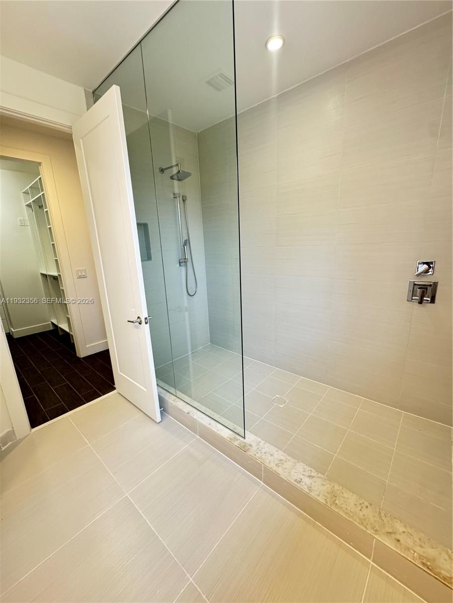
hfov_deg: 85.7
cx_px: 226
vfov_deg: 102.1
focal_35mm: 14
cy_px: 302
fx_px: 244
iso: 320
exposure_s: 1/60
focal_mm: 2.22
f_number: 2.2
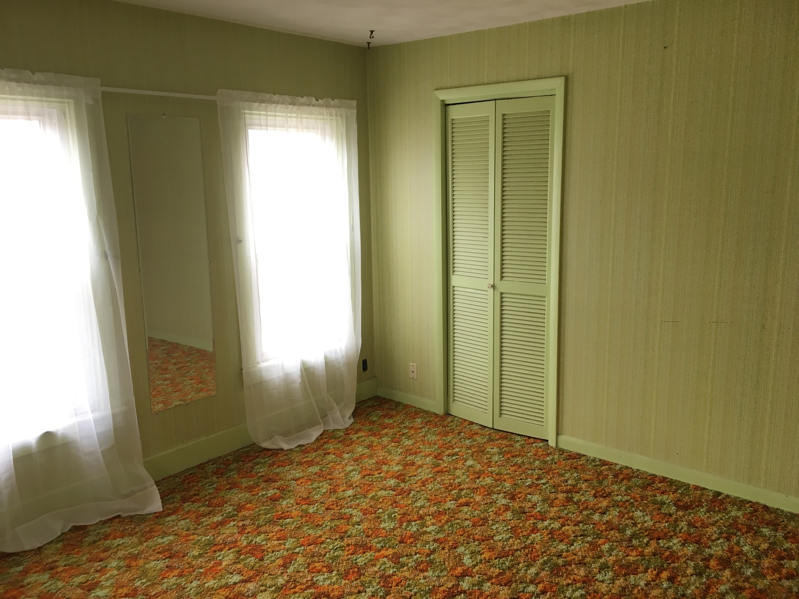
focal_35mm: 29
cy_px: 300
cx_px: 400
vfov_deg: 48.2
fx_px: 669
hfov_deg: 61.7
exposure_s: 1/30
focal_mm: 4.15
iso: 64
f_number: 2.2
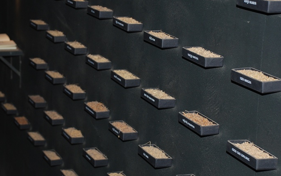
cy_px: 61
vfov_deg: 11.5
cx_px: 128
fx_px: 873
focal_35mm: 114
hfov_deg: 18.3
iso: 200
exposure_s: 1/60
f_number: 5
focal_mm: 50
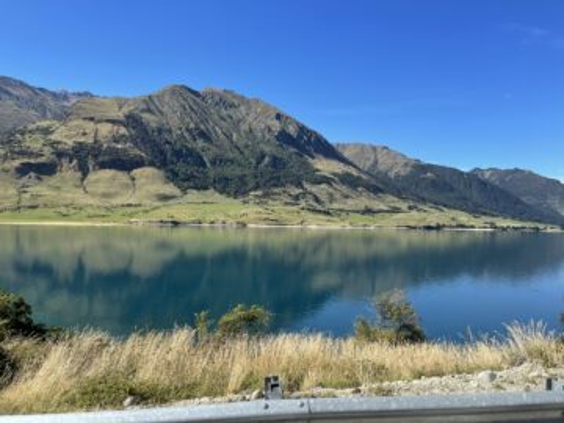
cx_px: 282
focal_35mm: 25
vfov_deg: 54.9
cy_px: 212
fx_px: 407
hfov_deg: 69.4
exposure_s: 1/1339
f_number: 1.6
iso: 32
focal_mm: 5.1
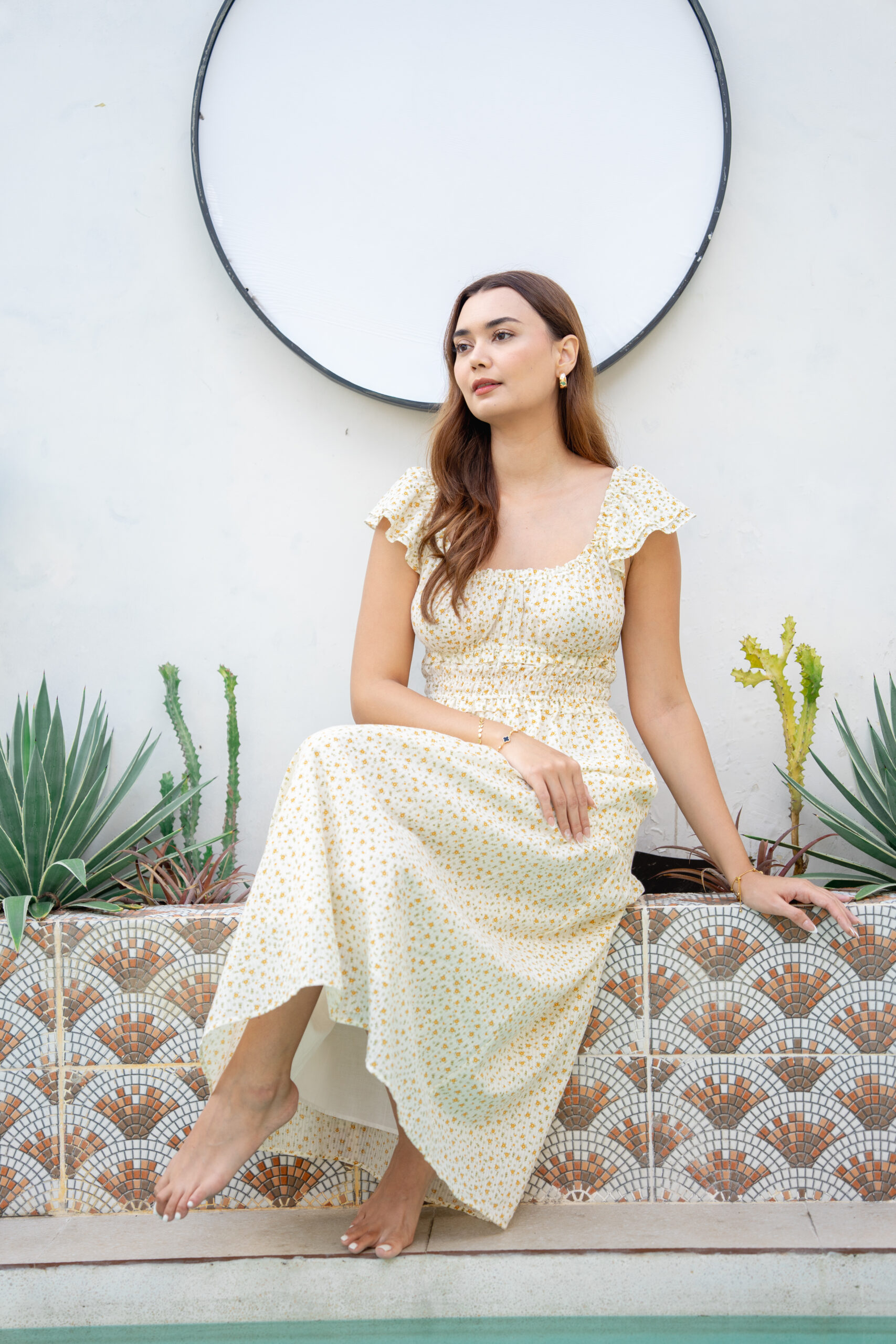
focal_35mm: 70
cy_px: 672
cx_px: 448
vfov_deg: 28.8
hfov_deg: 19.5
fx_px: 2613
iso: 125
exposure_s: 1/200
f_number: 2.8
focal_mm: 70
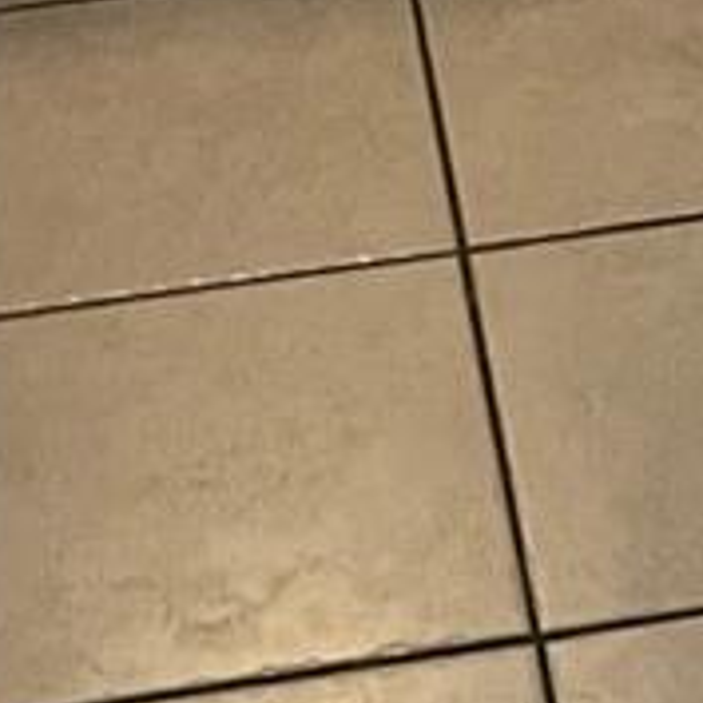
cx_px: 715
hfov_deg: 11.1
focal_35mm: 156
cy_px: -1267
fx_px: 3584
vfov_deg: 9.3
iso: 320
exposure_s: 1/60
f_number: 1.6
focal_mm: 4.2
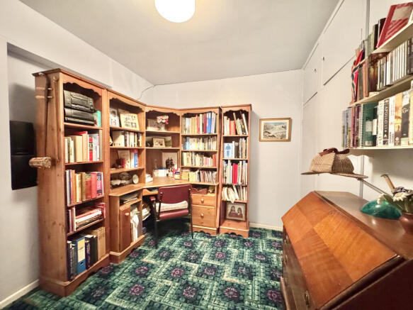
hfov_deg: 102.1
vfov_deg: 85.7
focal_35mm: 14
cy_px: 155
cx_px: 206
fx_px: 167
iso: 1250
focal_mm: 2.22
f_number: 2.2
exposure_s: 1/33
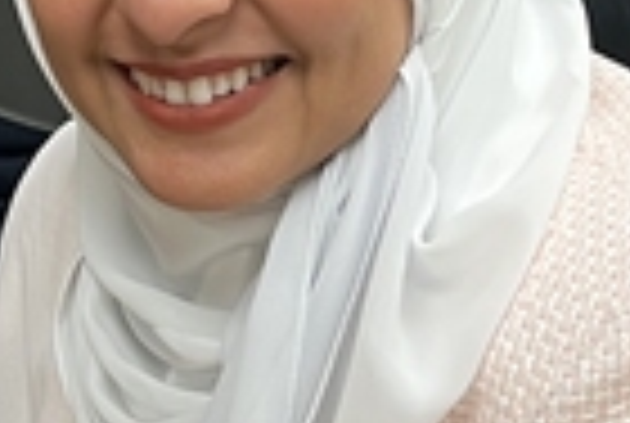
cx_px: -176
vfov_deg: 8.8
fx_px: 2701
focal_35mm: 154
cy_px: -166
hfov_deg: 12.9
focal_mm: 5.1
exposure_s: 1/60
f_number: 1.6
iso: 80
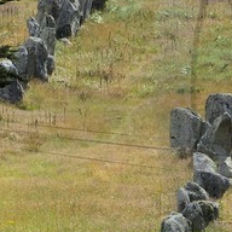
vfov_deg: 1.2
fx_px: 10744
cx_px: 524
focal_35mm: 1417
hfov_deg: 1.2
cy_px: 91
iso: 200
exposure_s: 1/200
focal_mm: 200
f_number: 14
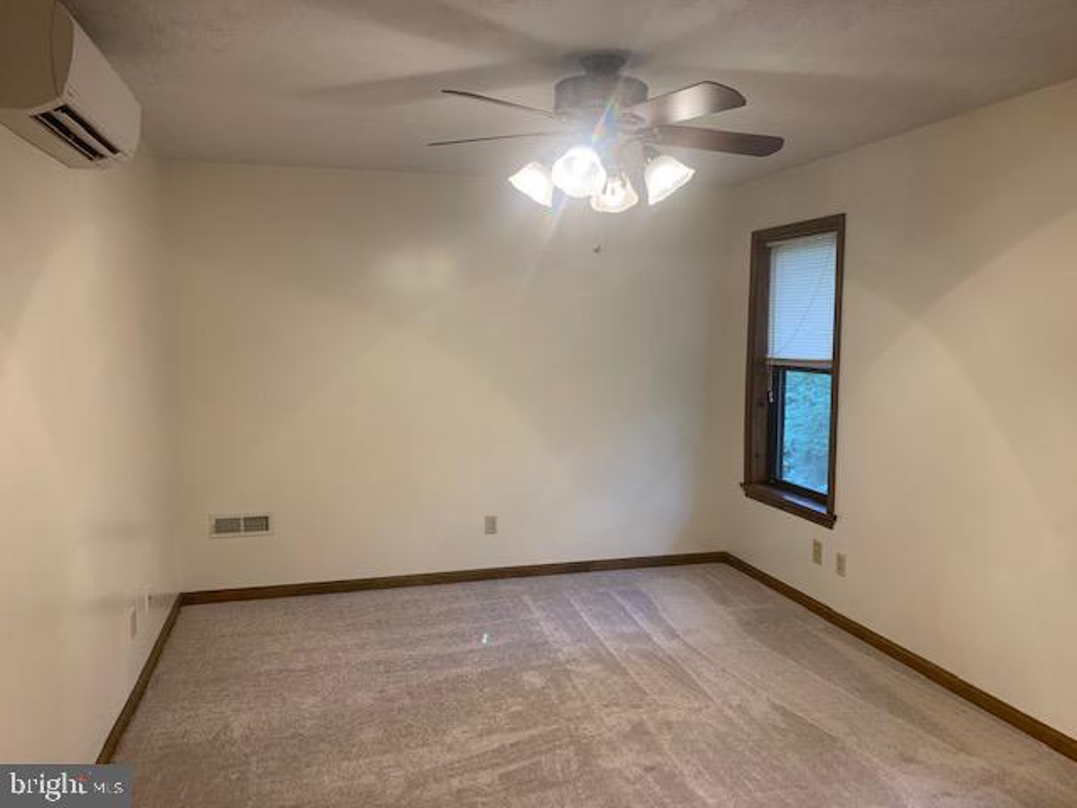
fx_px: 809
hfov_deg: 67.3
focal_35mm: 26
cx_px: 538
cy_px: 404
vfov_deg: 53.1
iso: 250
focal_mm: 4.25
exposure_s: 1/60
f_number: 1.8
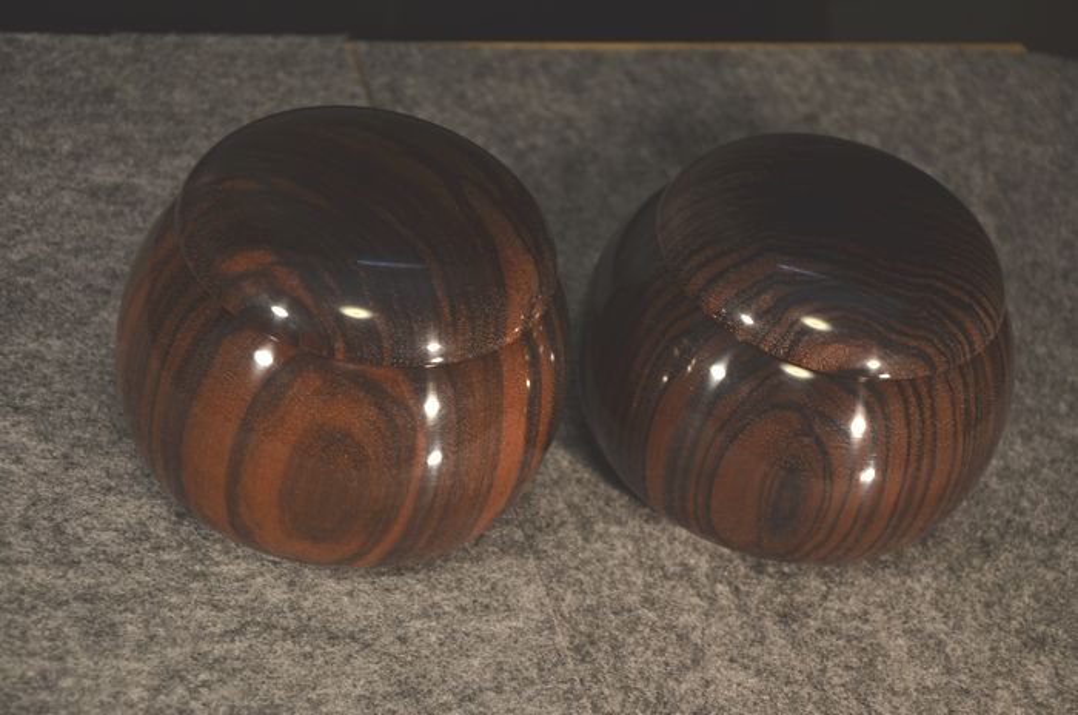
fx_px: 3138
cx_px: 539
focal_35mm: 105
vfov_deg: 13.0
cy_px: 358
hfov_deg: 19.5
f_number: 5.3
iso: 400
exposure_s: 1/30
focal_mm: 70
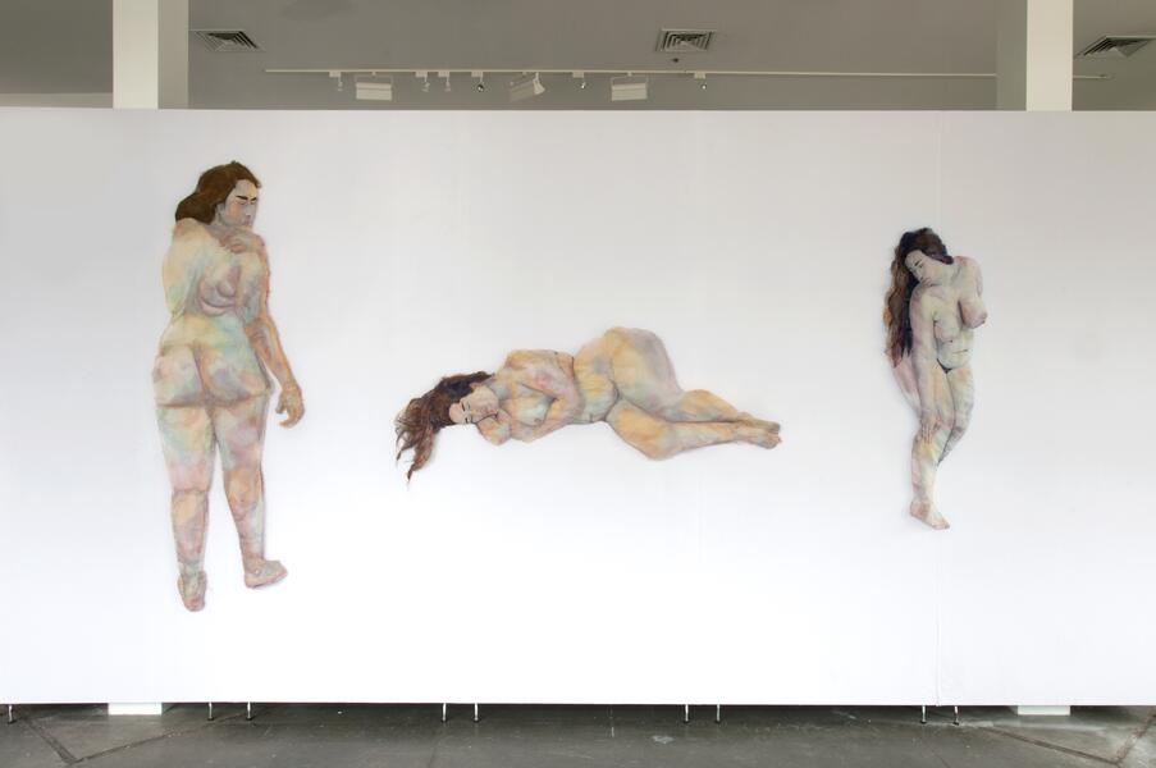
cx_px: 578
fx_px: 866
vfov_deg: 47.8
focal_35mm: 27
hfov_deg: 67.4
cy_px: 384
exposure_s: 1/3
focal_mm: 18
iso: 200
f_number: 18
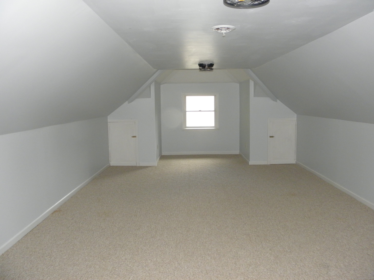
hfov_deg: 63.4
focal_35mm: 28
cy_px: 140
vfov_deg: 49.7
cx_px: 187
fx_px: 303
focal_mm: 5
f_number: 3.5
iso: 320
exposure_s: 1/30
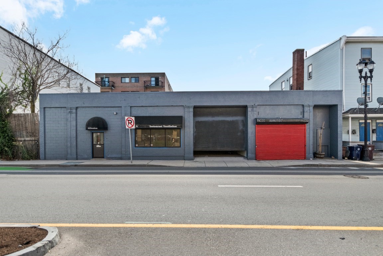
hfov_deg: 93.3
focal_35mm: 17
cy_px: 128
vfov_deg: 70.4
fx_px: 181
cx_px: 192
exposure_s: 1/8000
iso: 800
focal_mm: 11.5
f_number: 4
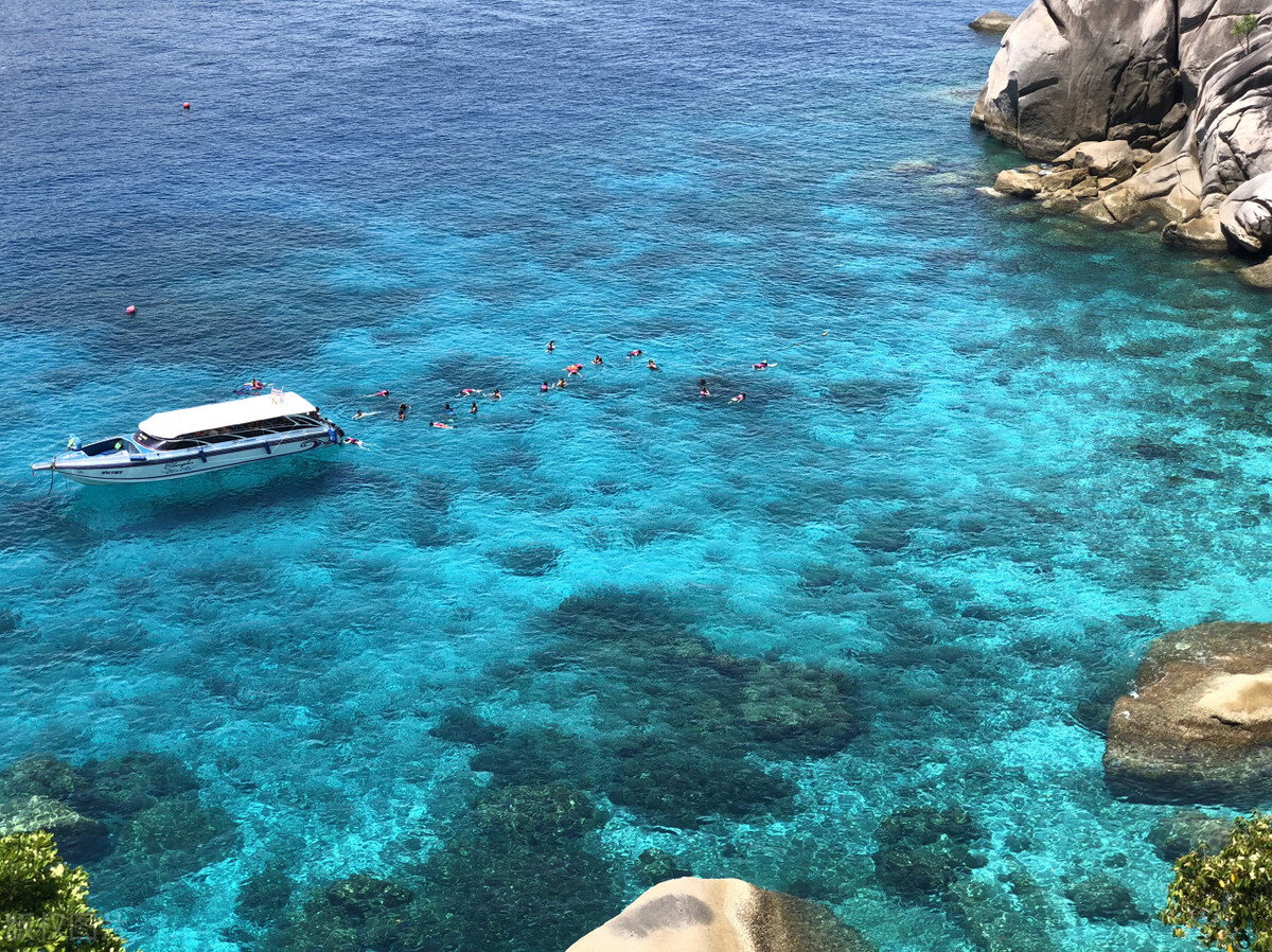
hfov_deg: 33.8
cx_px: 636
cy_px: 476
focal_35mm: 57
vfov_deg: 25.6
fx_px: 2093
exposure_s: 1/571
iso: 20
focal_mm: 6.6
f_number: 2.8
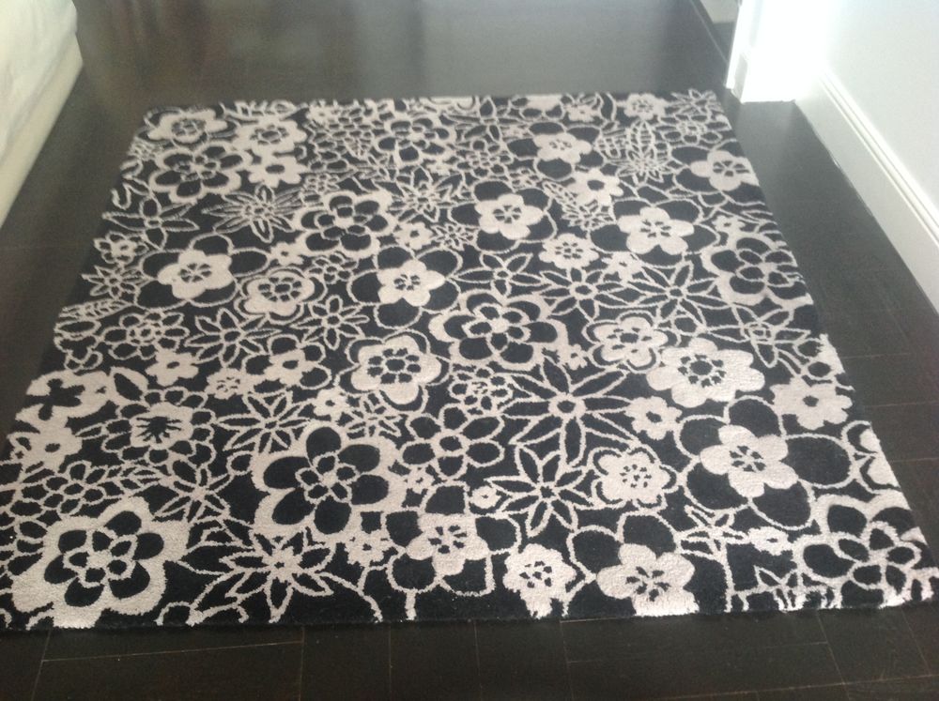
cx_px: 470
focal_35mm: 35
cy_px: 350
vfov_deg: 40.6
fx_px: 948
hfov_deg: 52.7
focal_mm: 4.28
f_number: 2.4
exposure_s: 1/15
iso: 125
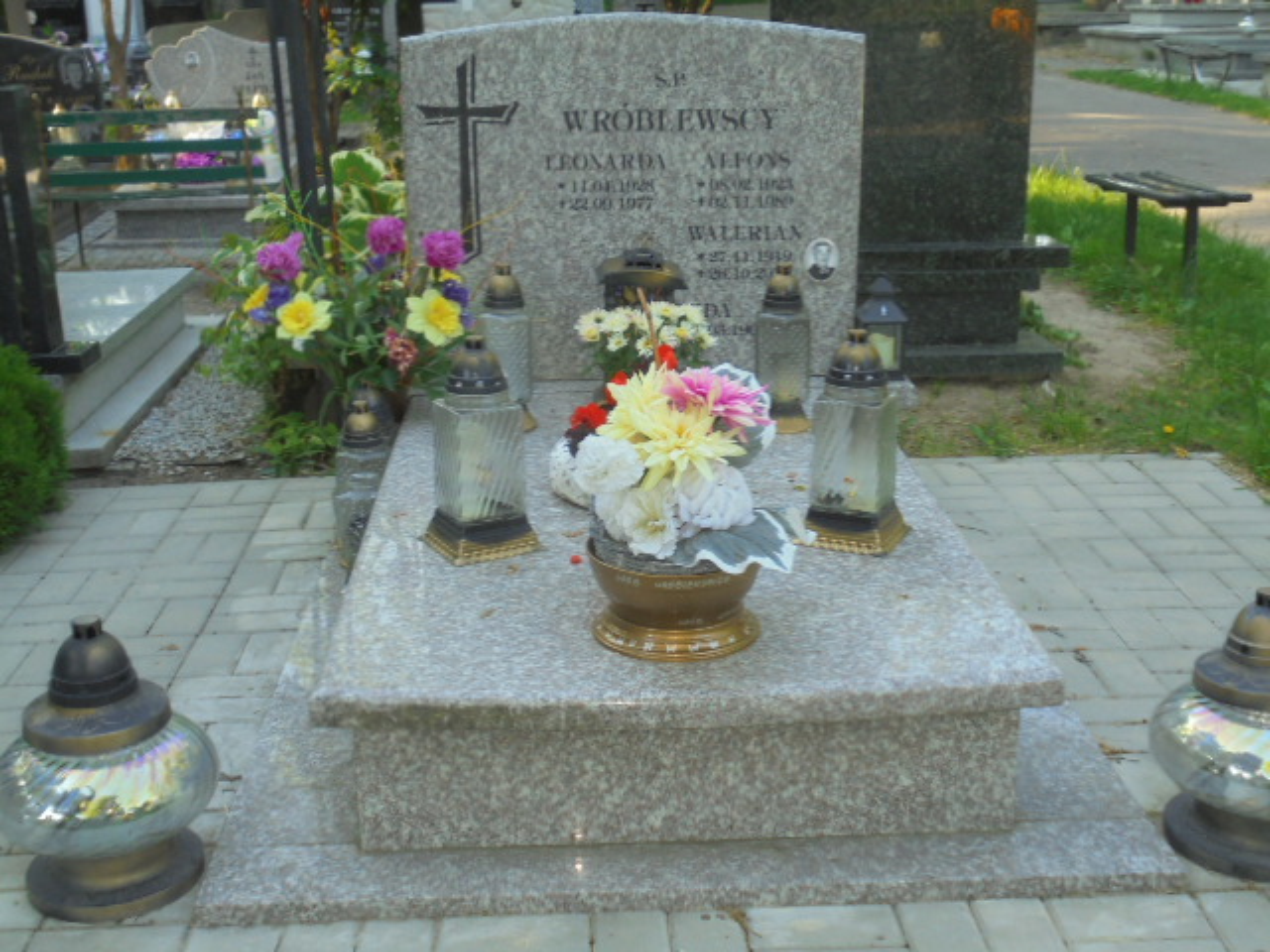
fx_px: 1578
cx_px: 635
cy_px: 476
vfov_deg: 33.6
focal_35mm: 43
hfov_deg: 43.9
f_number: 4.5
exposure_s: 1/50
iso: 100
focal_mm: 7.8
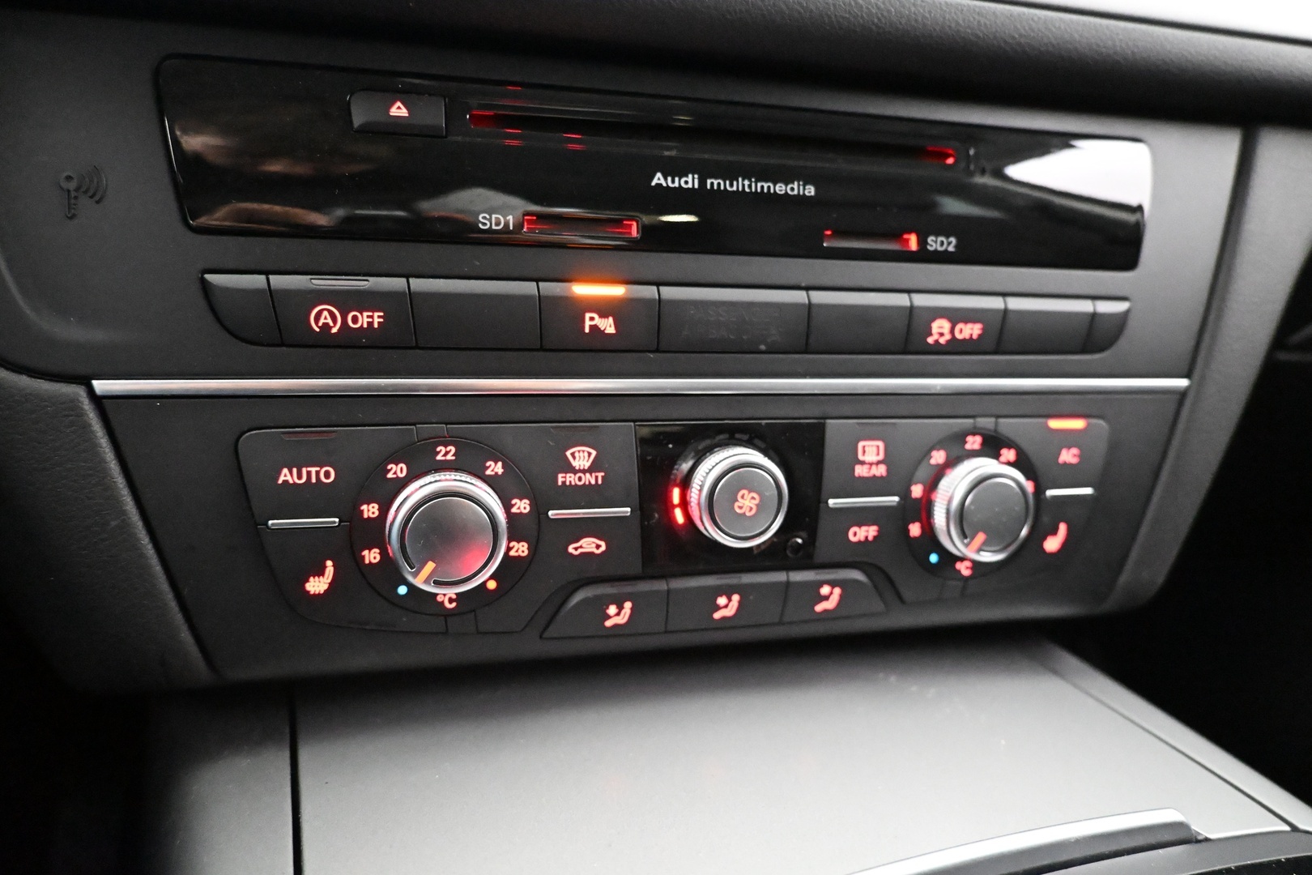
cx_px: 656
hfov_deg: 73.7
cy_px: 438
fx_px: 875
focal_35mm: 24
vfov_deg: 53.1
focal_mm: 16
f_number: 3.5
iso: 12800
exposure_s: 1/30
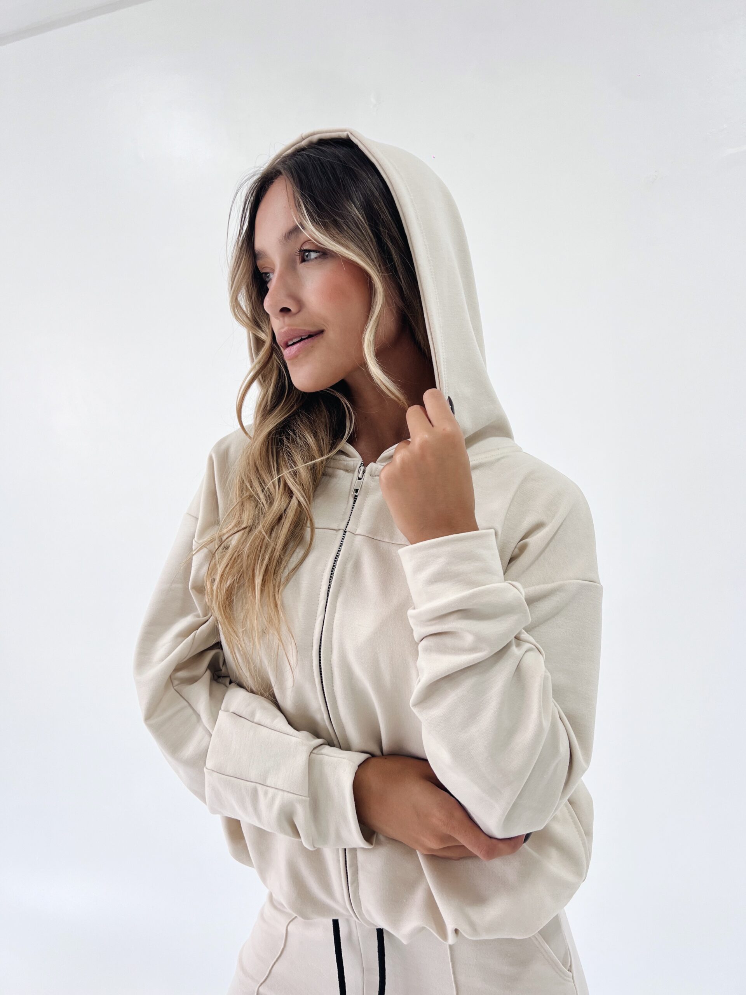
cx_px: 373
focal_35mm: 26
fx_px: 747
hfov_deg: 53.1
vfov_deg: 67.3
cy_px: 498
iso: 32
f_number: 1.5
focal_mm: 5.7
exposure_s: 1/121
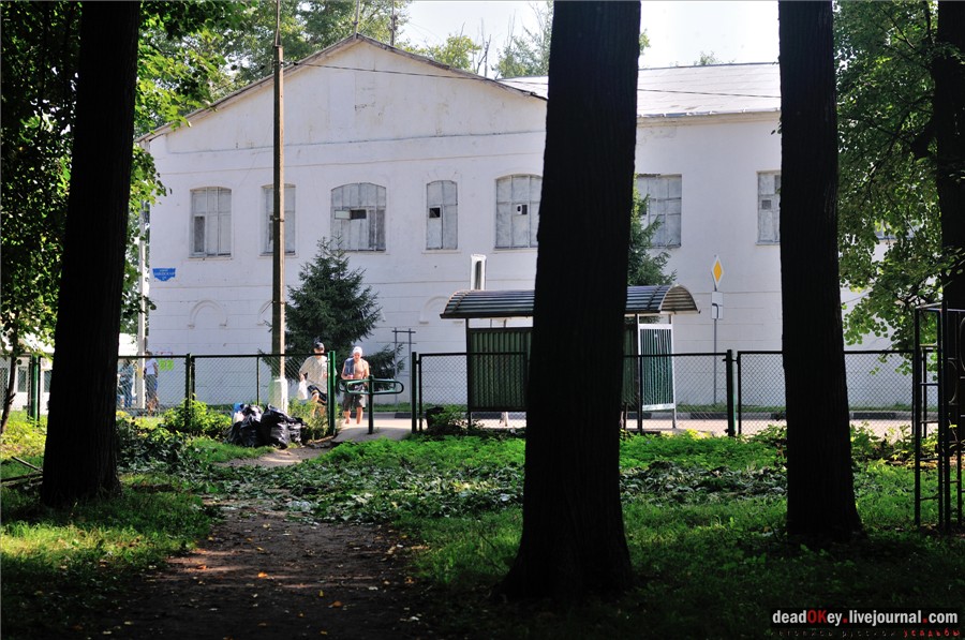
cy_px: 320
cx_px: 482
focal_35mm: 75
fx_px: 2007
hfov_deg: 27.0
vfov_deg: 18.1
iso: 320
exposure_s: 1/2000
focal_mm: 50
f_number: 3.2
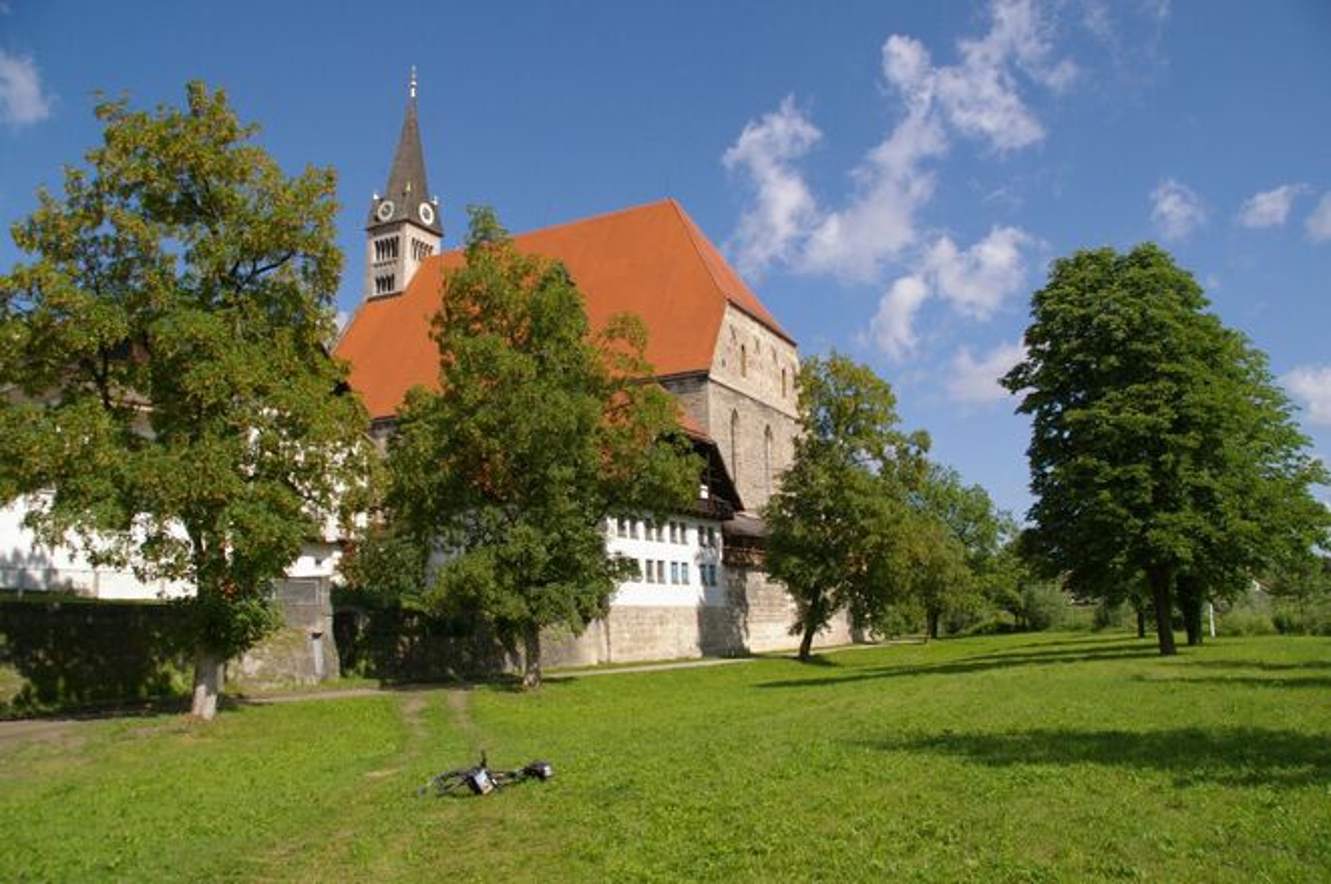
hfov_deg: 67.4
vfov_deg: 47.8
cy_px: 442
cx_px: 666
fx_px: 997
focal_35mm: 27
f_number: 8
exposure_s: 1/750
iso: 400
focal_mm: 18
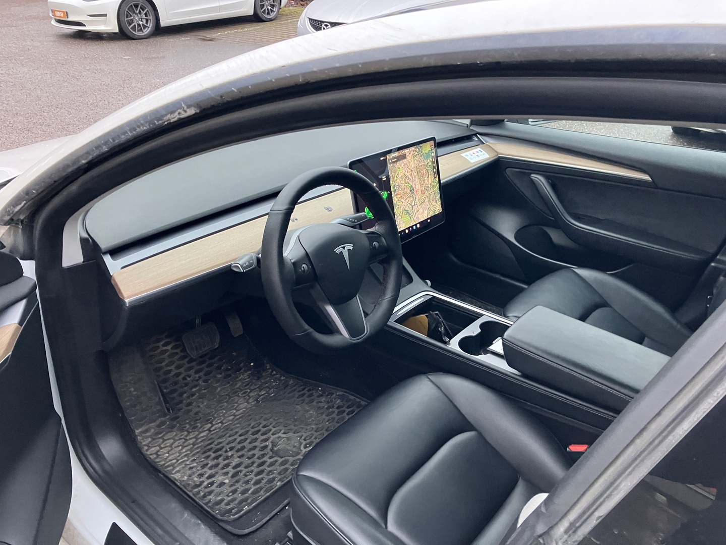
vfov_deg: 49.7
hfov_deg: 63.4
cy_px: 272
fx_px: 587
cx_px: 363
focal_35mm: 28
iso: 320
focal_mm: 3.99
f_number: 1.8
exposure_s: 1/51
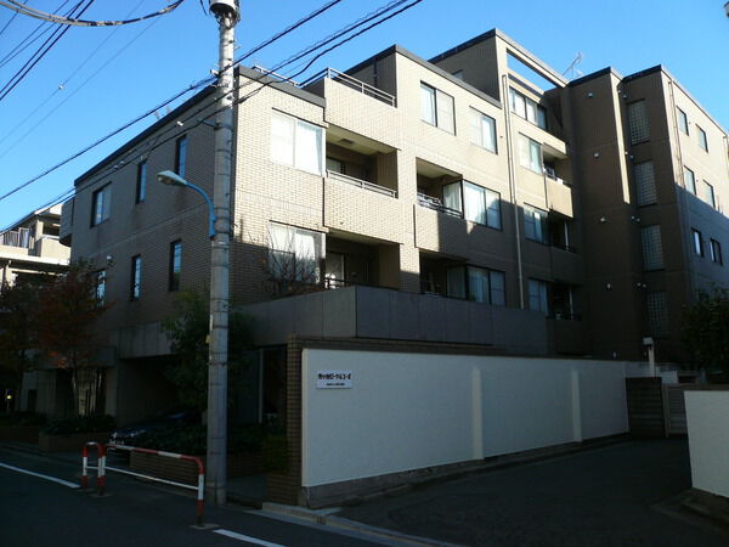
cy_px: 274
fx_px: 590
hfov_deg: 63.4
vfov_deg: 49.7
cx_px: 364
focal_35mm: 28
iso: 100
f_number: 2.8
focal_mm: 4.6
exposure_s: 1/800
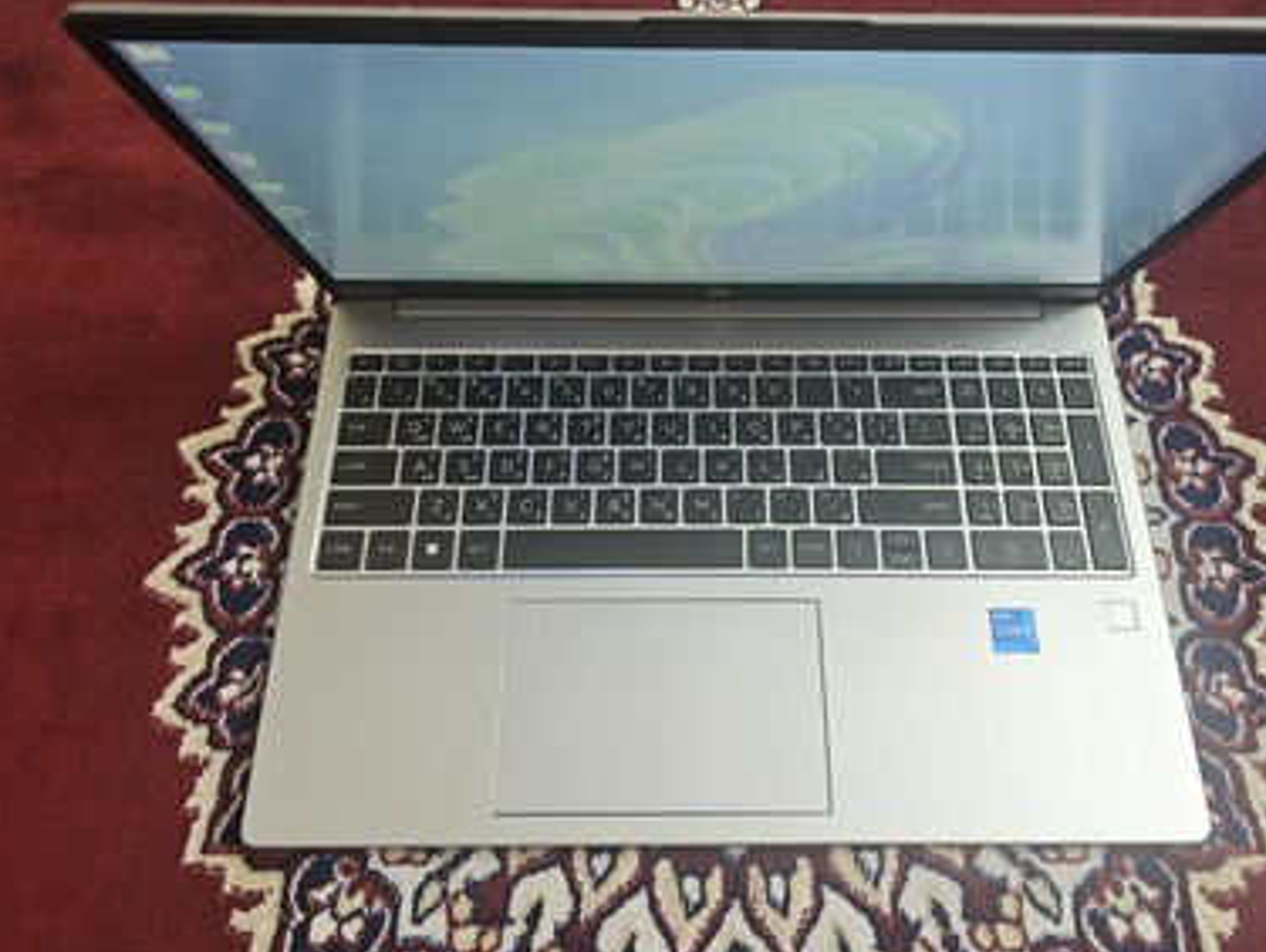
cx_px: 704
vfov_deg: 49.7
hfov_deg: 63.2
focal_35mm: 28
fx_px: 1025
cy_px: 407
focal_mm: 6.3
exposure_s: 1/120
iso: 640
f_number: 1.7
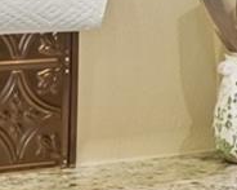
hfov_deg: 7.3
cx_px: 617
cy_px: -94
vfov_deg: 6.2
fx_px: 1718
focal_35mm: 245
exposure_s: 1/5
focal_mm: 20
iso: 100
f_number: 7.1
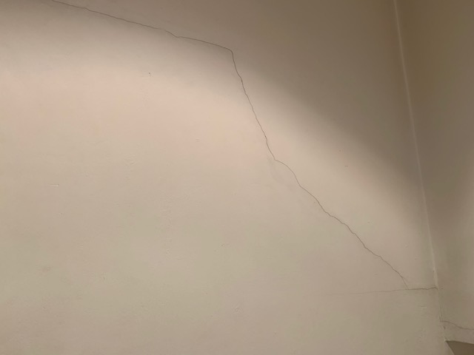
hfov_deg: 67.3
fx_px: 356
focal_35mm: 26
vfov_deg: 53.1
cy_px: 178
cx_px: 237
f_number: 1.8
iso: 250
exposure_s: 1/50
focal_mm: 4.25
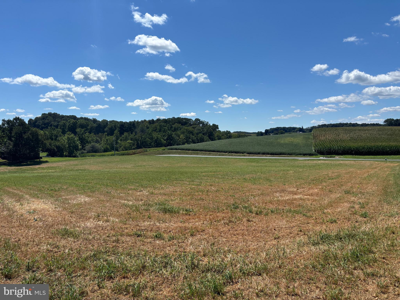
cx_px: 200
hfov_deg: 67.3
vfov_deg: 53.1
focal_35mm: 26
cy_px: 150
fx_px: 300
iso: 50
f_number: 1.6
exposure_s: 1/5348
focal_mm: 5.96
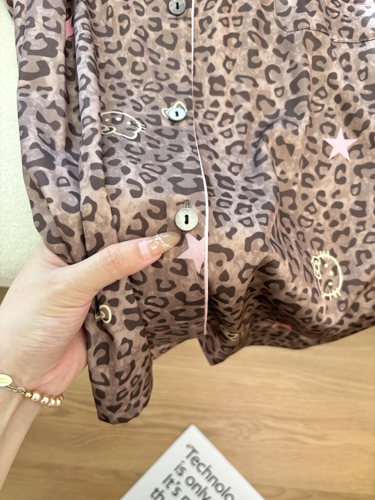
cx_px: 188
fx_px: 376
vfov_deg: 67.3
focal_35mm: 26
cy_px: 250
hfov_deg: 53.1
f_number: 1.6
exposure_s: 1/121
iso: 125
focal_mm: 5.96
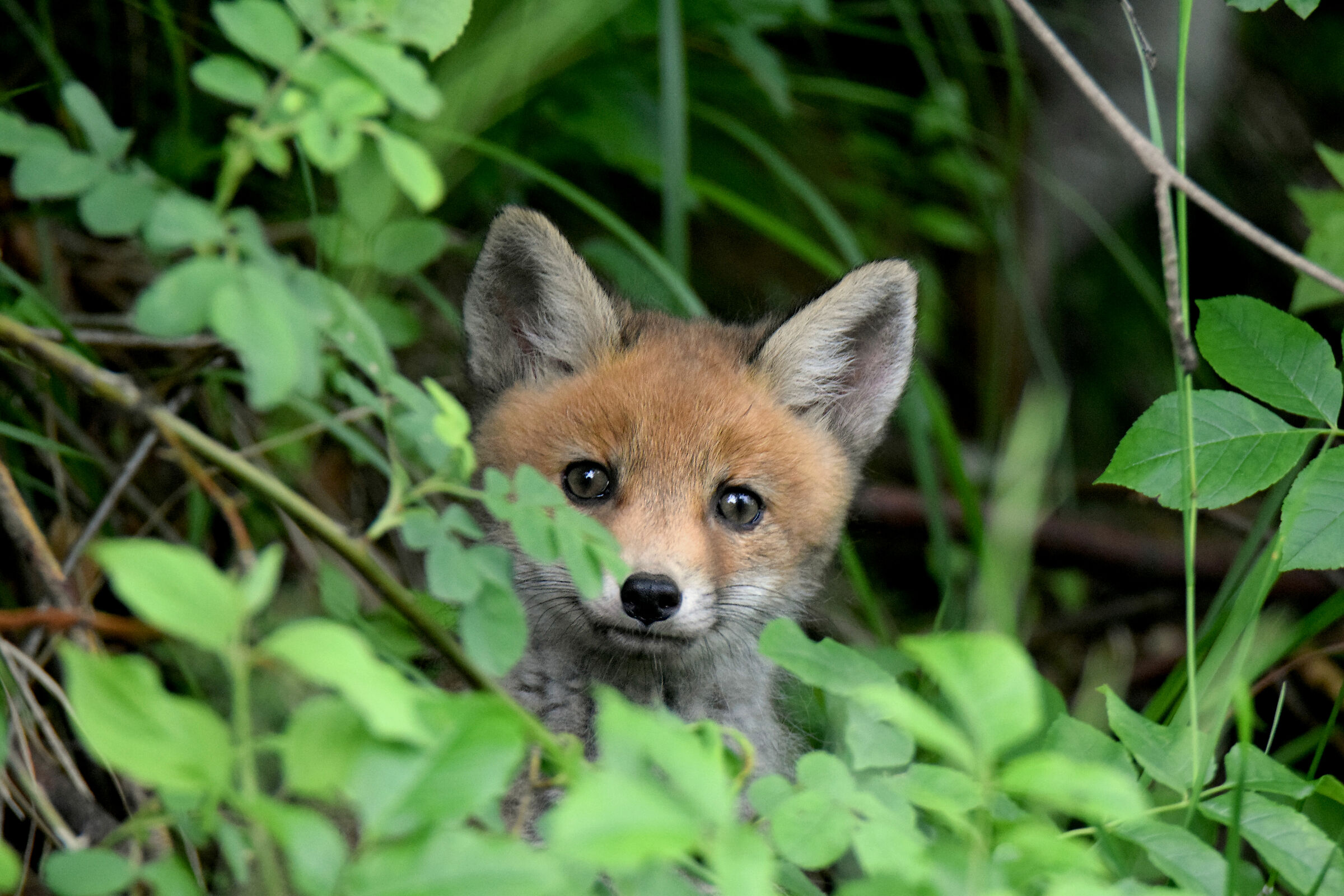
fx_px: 30798
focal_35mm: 825
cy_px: 448
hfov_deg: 2.5
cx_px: 672
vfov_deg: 1.7
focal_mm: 550
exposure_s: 1/400
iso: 3200
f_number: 6.3
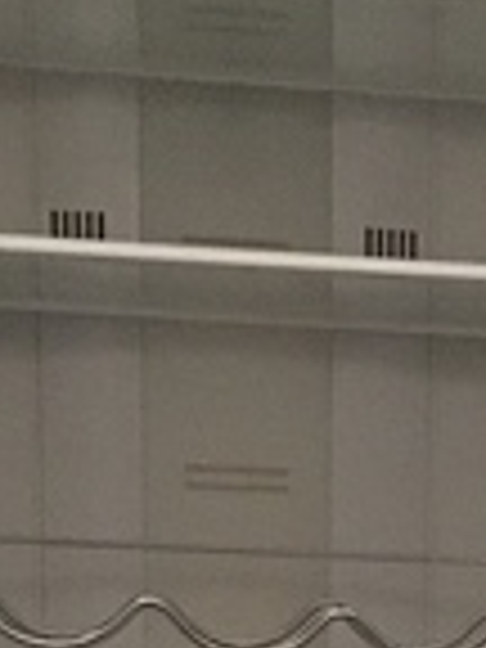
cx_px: 702
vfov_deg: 11.2
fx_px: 3014
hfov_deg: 9.0
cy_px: 1269
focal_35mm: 161
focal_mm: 4.15
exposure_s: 1/17
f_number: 2.2
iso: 320
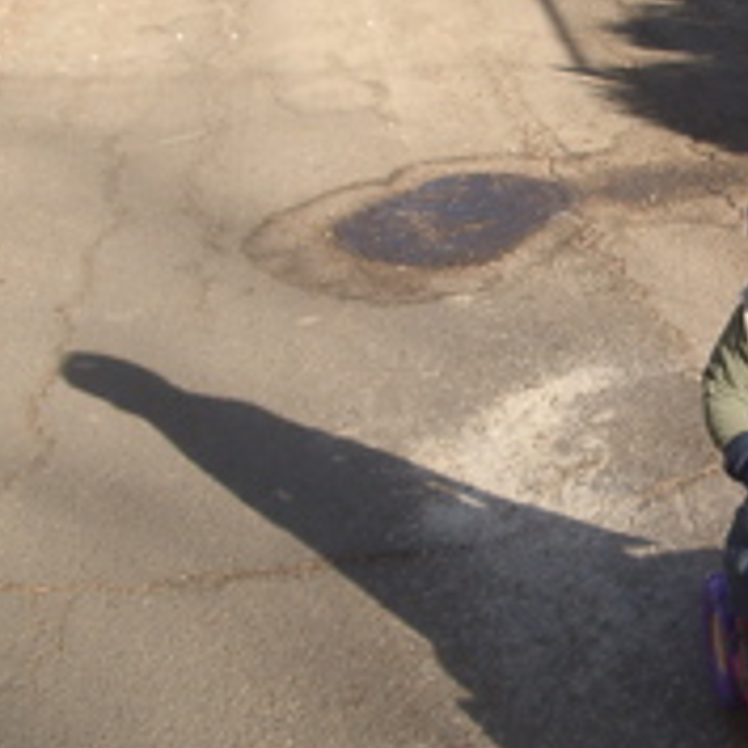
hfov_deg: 19.9
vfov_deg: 20.6
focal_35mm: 84
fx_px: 2054
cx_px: 769
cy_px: 325
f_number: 2.6
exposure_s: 1/400
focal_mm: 5.8
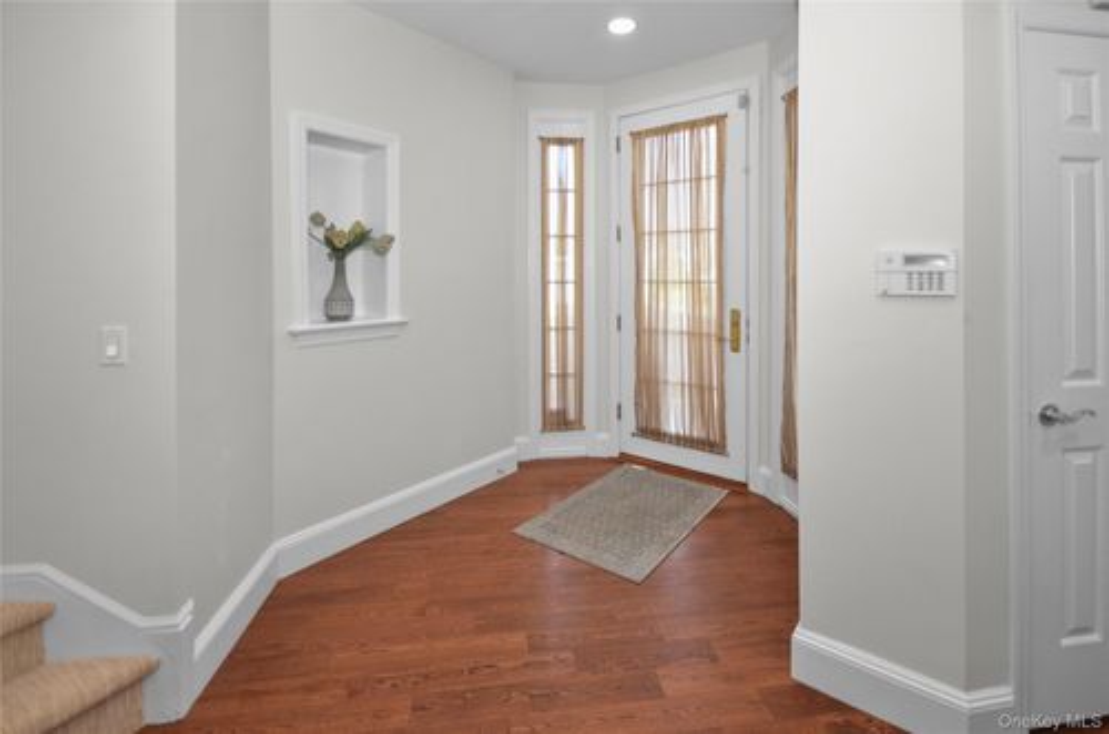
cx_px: 554
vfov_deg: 77.1
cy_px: 367
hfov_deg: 100.5
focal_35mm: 15
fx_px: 461
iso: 450
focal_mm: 10
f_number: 4
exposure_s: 1/60
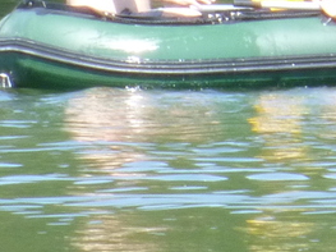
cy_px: -10
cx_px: 317
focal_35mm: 1712
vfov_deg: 0.9
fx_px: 16610
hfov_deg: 1.2
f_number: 5.9
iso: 125
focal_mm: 45
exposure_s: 1/125
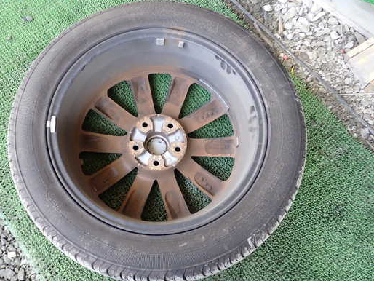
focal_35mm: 35
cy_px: 149
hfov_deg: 52.4
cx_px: 158
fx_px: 378
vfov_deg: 40.7
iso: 200
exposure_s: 1/40
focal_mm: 5.4
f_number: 2.3
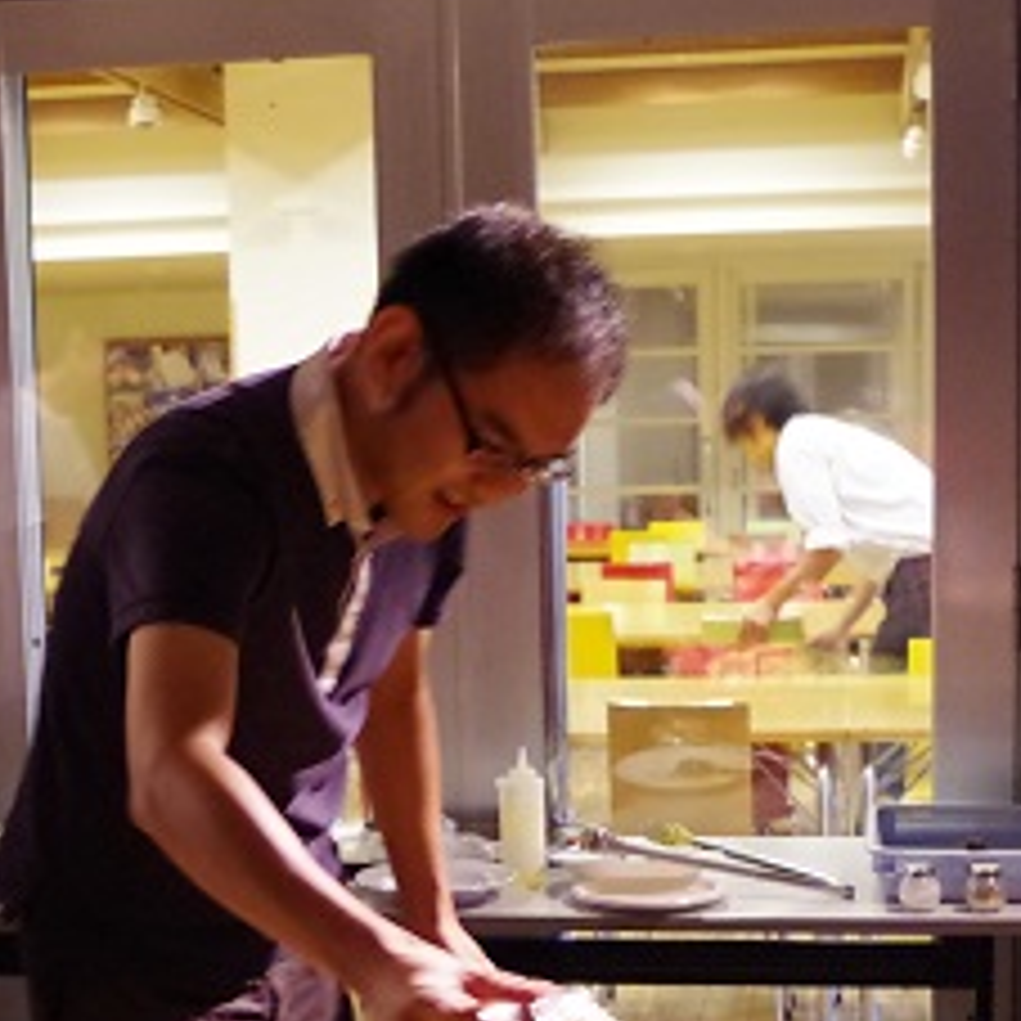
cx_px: 423
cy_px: 769
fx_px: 2403
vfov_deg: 23.7
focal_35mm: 72
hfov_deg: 24.0
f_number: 4
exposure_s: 1/20
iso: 3200
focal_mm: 20
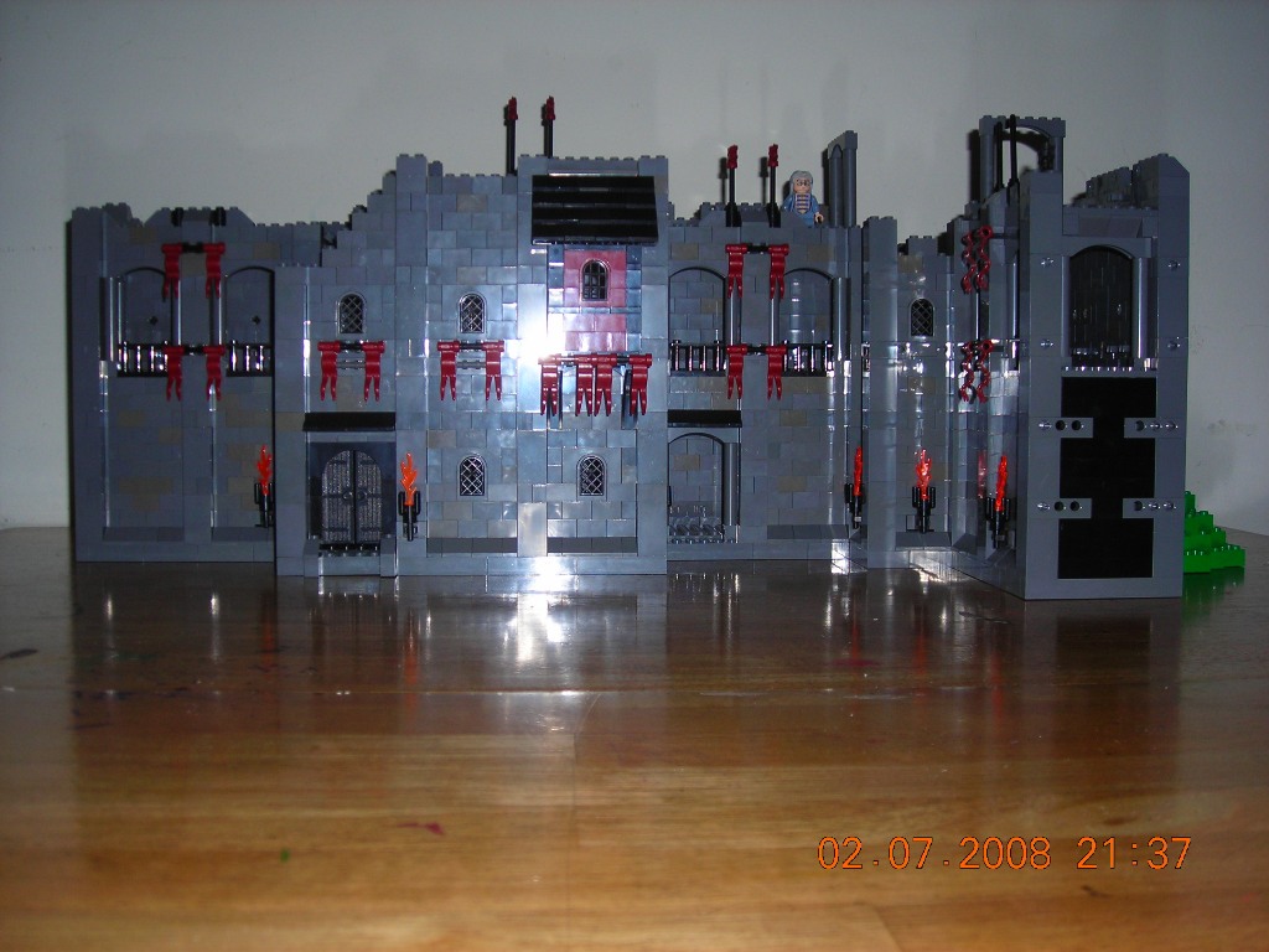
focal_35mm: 41
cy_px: 476
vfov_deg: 35.1
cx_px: 634
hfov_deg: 45.8
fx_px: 1503
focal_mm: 6.8
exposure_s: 1/60.1
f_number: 3.3
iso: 50
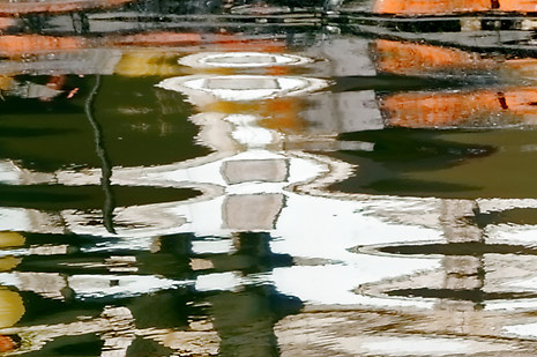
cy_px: 784
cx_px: 92
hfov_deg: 3.9
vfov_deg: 2.6
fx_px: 7853
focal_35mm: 527
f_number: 11
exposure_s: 1/100
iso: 100
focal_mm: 68
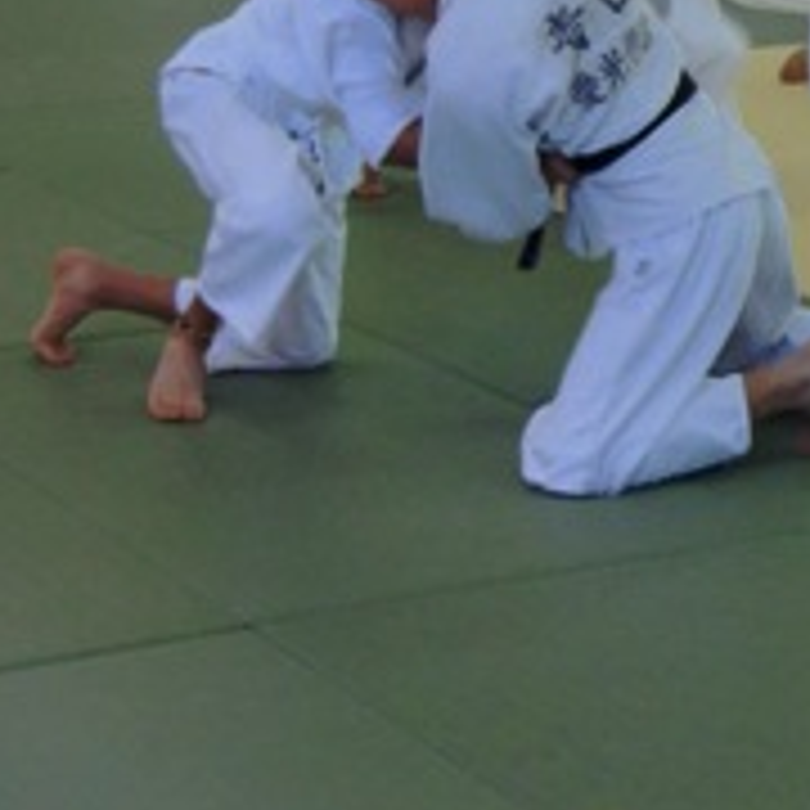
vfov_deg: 14.2
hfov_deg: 14.0
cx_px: 927
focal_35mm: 121
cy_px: 58
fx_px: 3203
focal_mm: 9.8
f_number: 4.2
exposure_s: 1/60
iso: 200
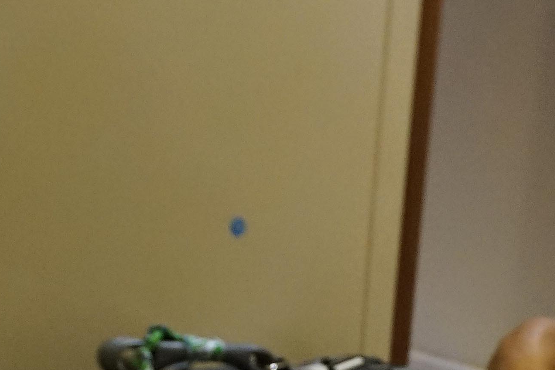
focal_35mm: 74
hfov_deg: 24.2
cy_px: 552
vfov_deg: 16.8
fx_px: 1141
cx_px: 710
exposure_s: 1/60
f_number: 2.8
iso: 2500
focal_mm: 16
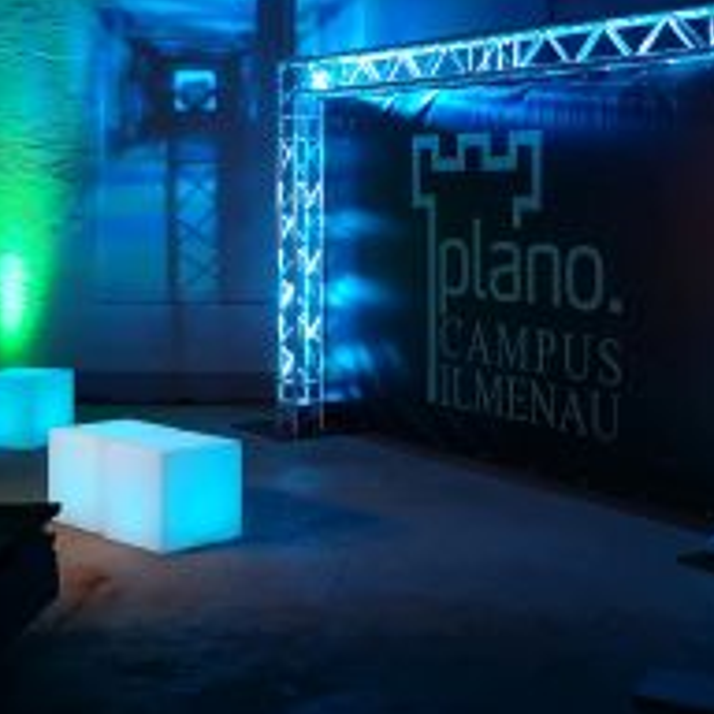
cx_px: 416
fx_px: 1447
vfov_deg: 27.4
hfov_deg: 27.7
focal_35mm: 62
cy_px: 203
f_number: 1.8
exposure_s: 1/50
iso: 500
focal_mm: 3.95
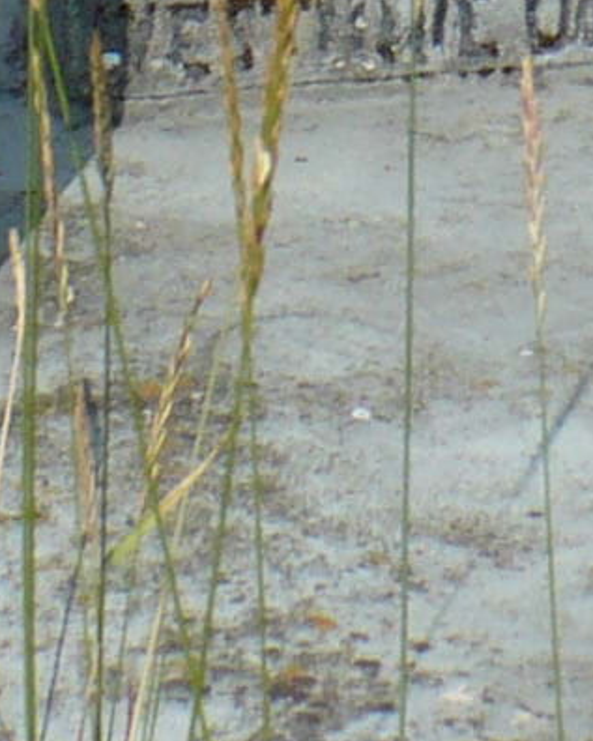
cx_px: 518
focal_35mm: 280
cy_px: -168
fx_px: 6140
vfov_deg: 6.9
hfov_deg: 5.5
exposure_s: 1/200
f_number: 8
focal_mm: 6.1
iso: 100
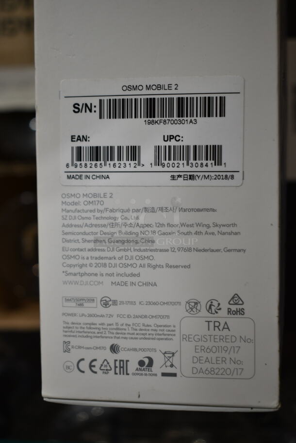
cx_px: 148
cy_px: 222
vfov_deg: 37.8
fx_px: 646
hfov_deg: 25.8
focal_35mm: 52
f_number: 4.5
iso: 280
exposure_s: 1/60
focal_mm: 35
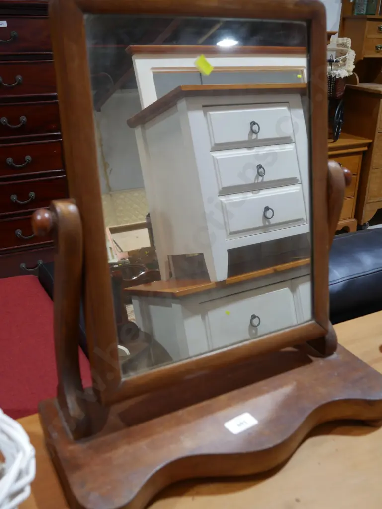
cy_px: 254
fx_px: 559
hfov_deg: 37.8
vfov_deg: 49.0
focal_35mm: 38
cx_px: 191
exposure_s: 1/60
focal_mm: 19
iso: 320
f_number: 4.1
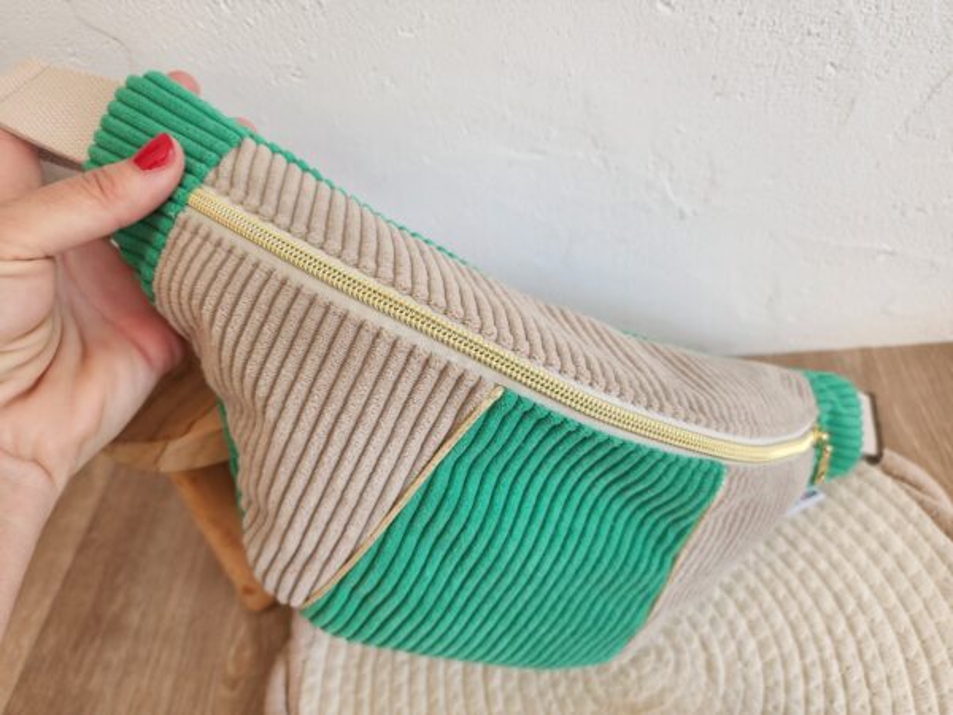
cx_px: 476
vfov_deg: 58.9
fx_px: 633
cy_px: 358
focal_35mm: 23
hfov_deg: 73.9
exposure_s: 1/180
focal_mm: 6.4
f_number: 1.8
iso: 50
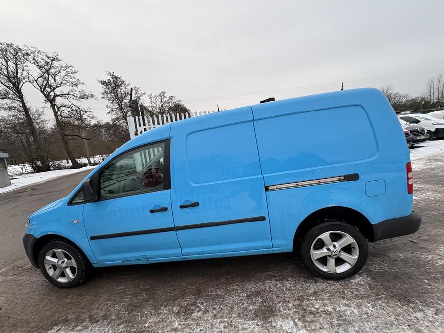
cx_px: 222
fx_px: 180
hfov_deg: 102.1
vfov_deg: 85.7
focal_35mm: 14
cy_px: 166
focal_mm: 2.22
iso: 160
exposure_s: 1/99
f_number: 2.2
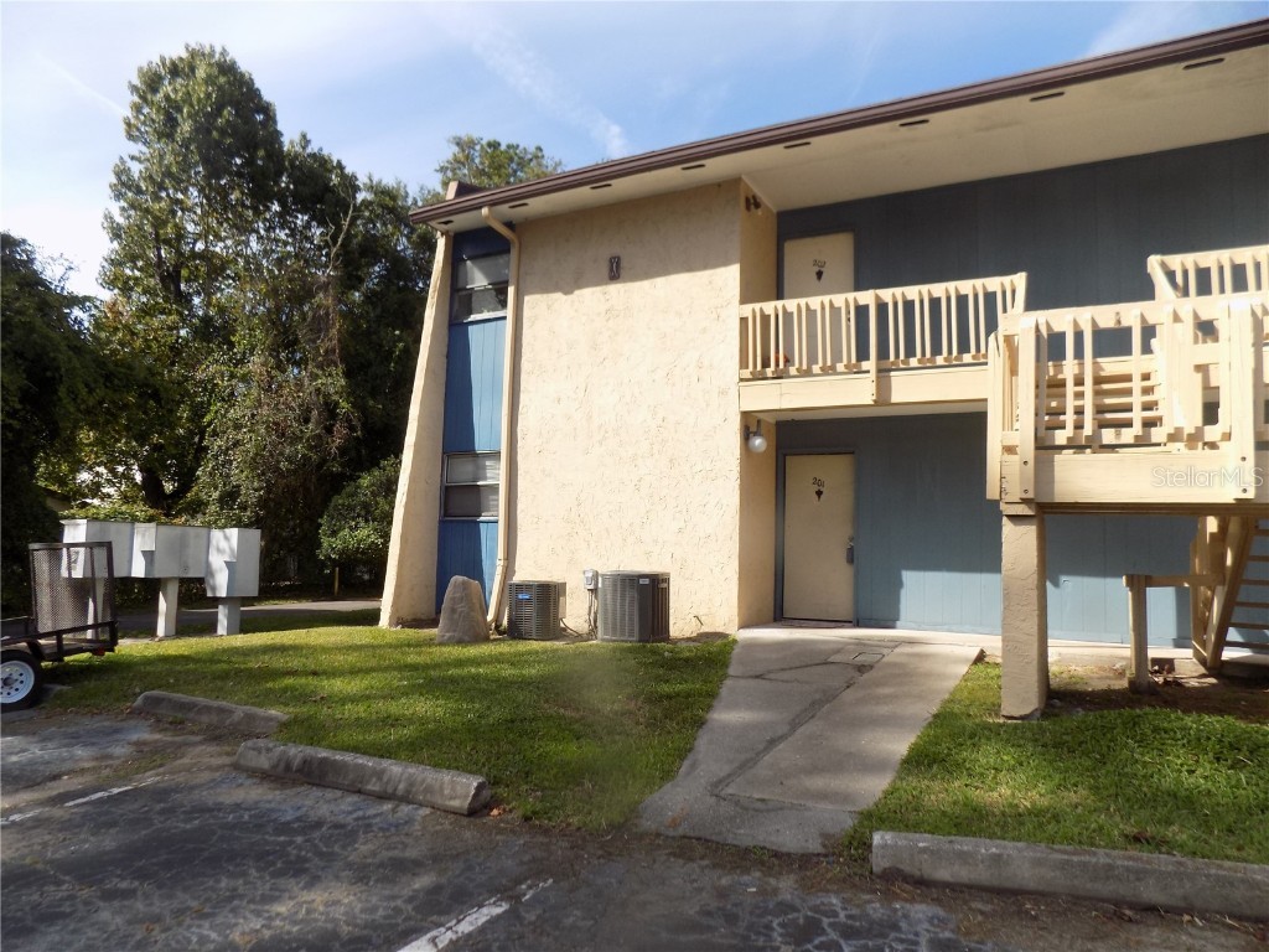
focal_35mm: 23
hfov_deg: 73.9
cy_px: 476
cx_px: 634
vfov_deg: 58.9
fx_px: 843
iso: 80
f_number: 3.1
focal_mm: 4
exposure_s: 1/640
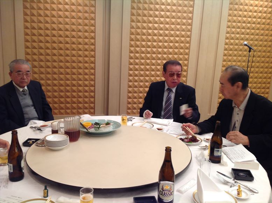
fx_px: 275
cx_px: 136
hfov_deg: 52.7
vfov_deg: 40.6
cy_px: 102
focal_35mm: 35
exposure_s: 1/17
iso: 50
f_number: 2.4
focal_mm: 4.28
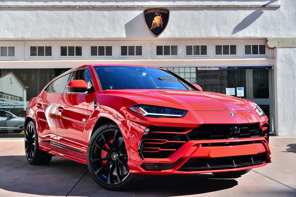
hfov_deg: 39.6
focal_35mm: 50
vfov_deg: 27.0
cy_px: 98
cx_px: 148
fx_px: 411
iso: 250
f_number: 4.5
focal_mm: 50
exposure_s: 1/500
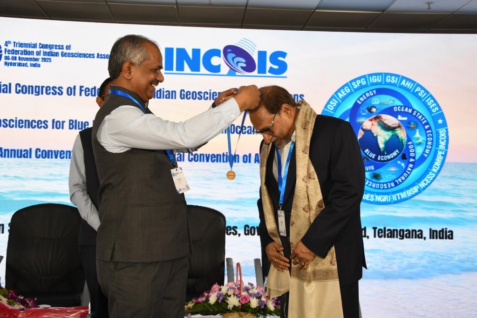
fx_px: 689
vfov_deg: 26.0
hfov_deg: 38.2
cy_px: 159
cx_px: 238
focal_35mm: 52
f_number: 6.3
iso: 400
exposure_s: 1/60
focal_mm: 35
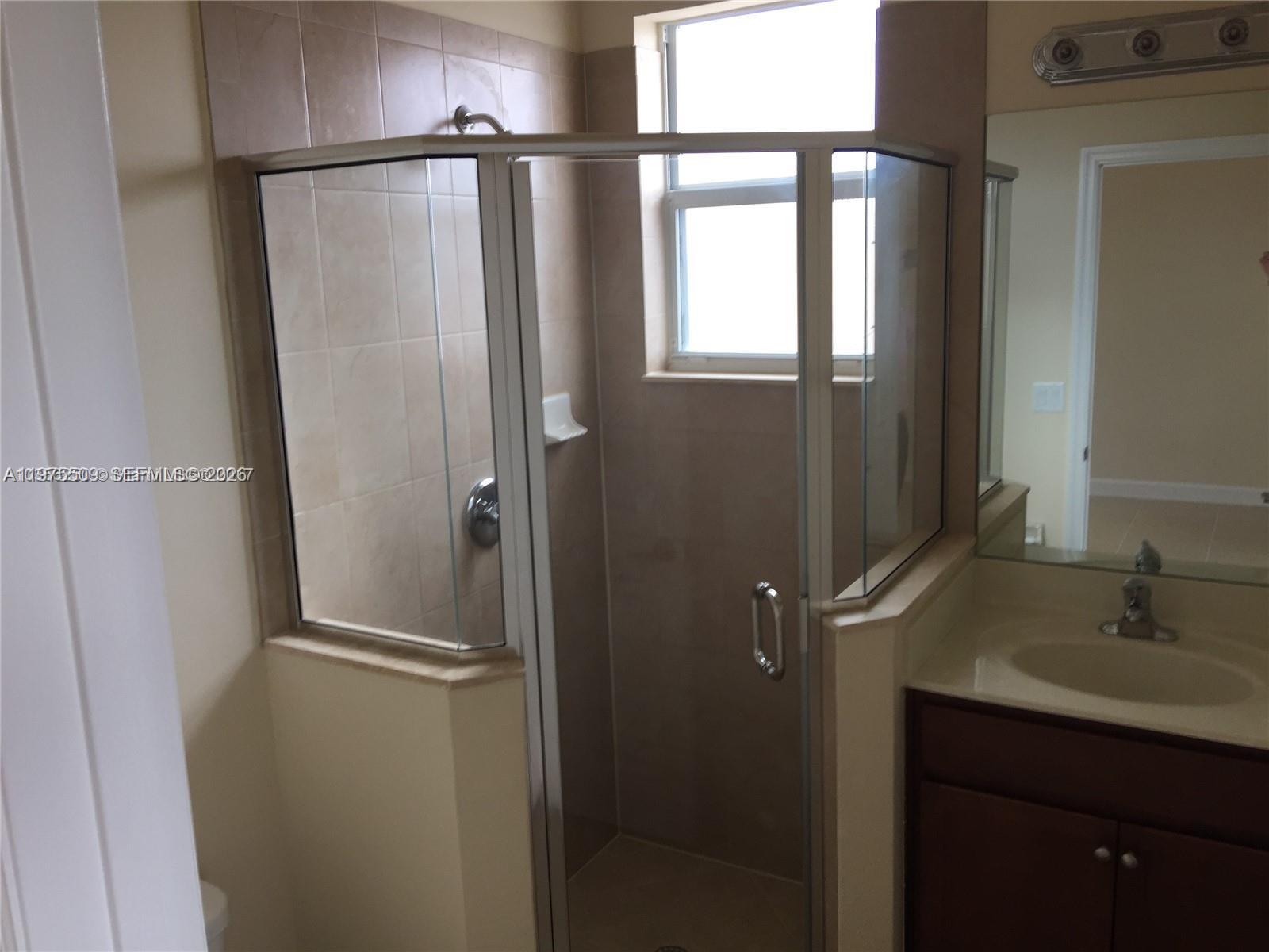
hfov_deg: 61.7
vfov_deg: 48.2
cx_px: 634
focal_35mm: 29
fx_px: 1063
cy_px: 476
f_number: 2.2
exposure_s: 1/60
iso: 40
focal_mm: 4.15
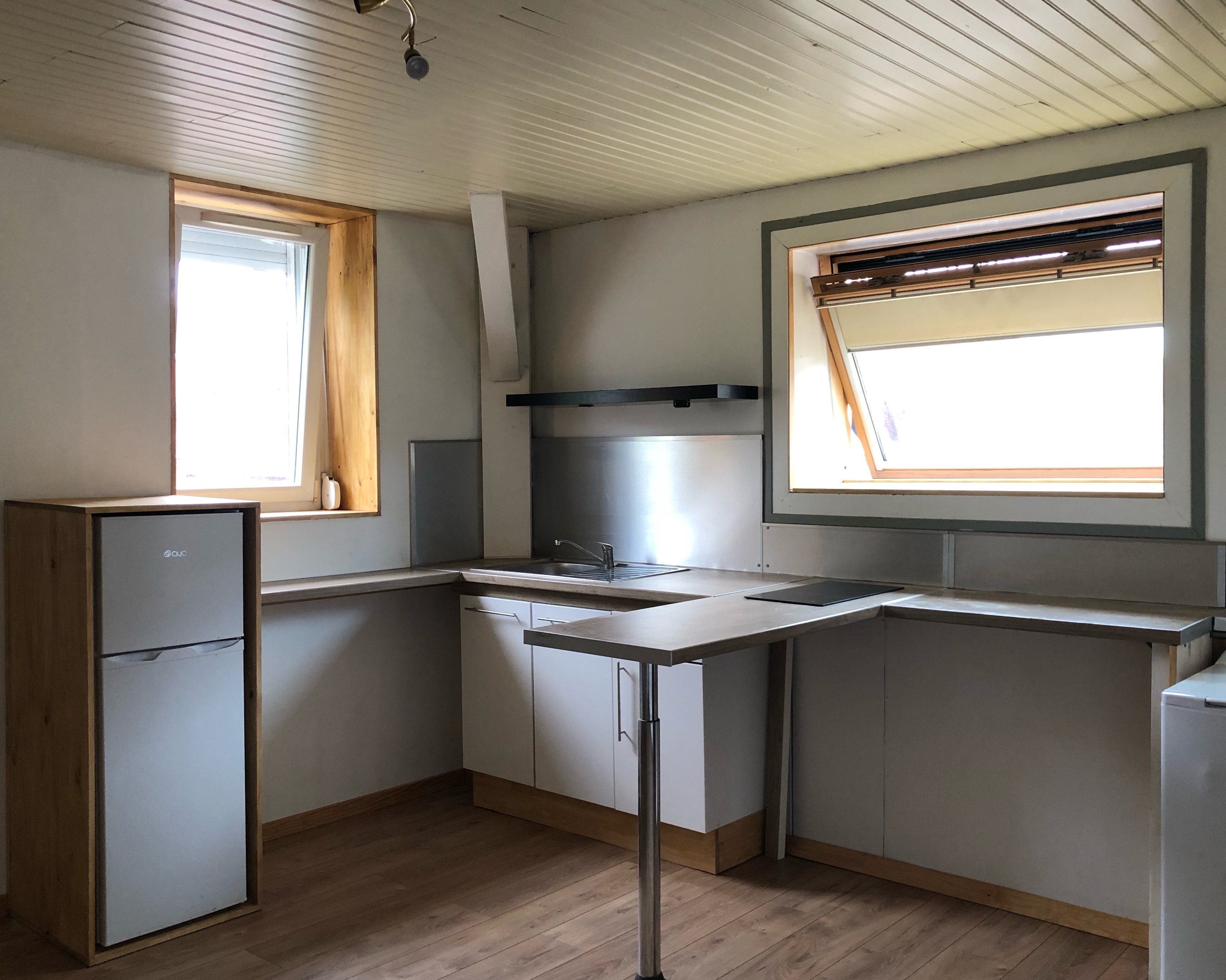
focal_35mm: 32
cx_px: 599
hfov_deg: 55.7
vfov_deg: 45.8
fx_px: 1161
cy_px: 497
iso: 40
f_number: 1.8
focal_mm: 4
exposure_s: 1/20
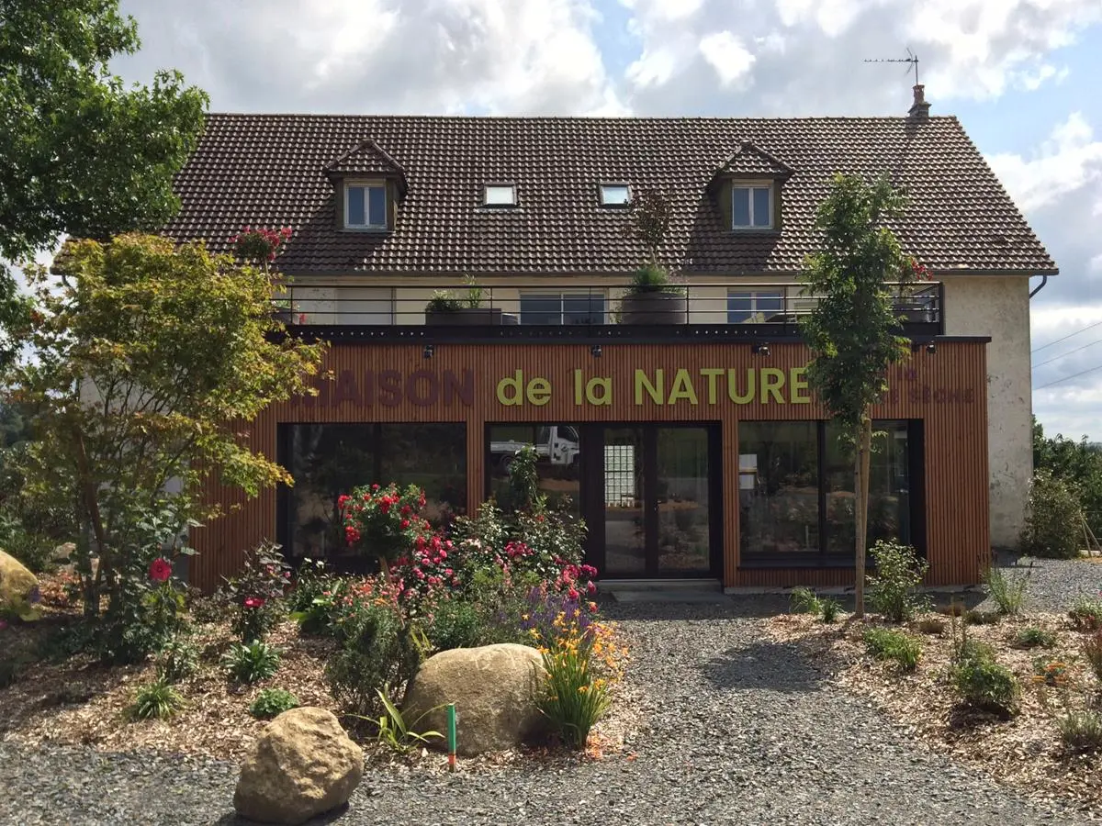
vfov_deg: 48.2
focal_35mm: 29
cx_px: 551
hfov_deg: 61.7
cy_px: 413
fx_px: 923
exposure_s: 1/2415
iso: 32
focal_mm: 4.15
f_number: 2.2
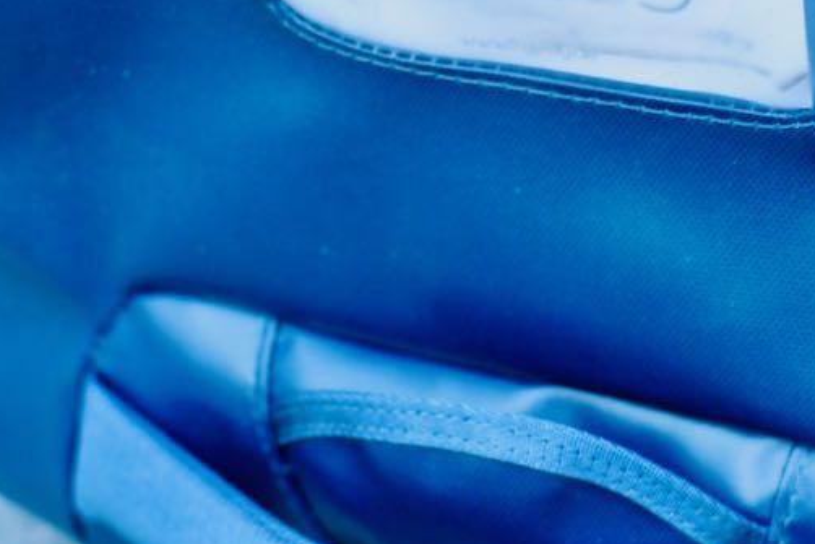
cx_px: 575
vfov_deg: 11.9
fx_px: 2581
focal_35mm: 114
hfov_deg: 17.9
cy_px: -32
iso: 800
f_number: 2.8
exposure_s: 1/160
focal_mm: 35
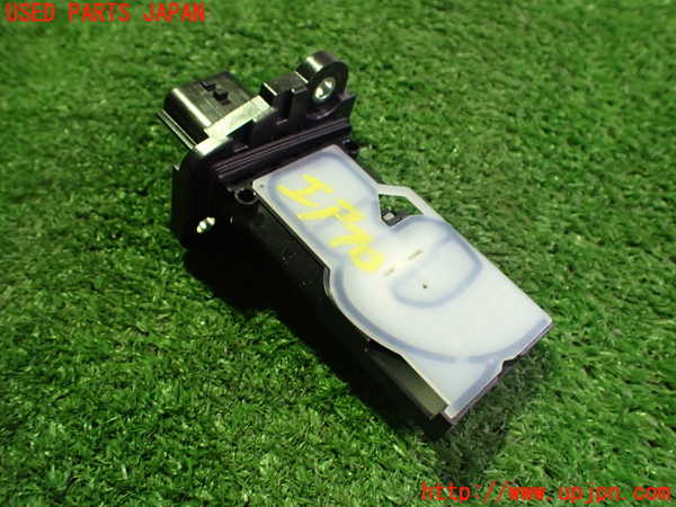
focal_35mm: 30
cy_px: 254
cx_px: 338
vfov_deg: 46.8
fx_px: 586
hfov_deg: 60.0
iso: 800
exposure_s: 1/50
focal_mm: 5.4
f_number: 2.3
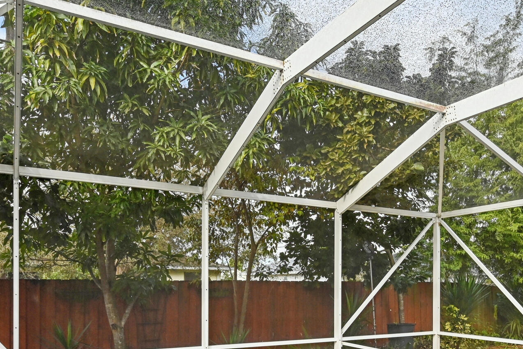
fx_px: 479
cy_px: 292
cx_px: 304
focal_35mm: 33
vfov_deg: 38.1
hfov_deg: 56.9
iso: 1000
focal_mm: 14
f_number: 8
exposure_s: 1/640
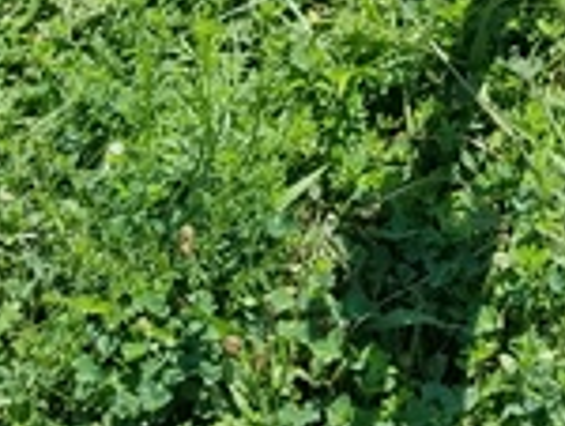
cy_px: -509
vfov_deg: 10.0
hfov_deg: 13.9
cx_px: 823
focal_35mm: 134
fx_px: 2191
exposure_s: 1/1232
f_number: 1.7
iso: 50
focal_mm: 4.25
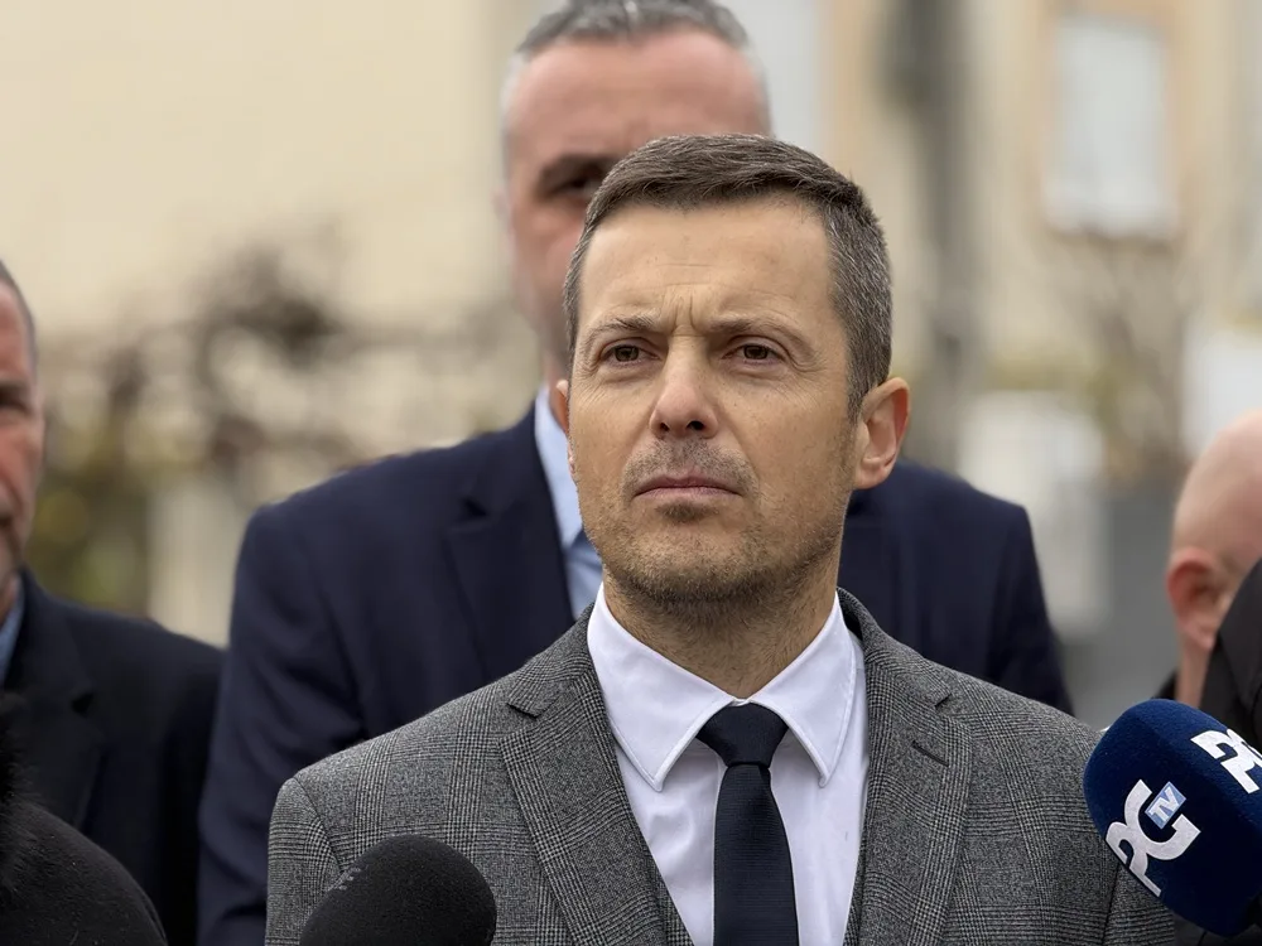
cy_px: 473
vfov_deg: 12.3
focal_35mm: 120
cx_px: 631
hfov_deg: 16.4
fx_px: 4375
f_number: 2.8
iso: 50
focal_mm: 15.66
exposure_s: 1/151
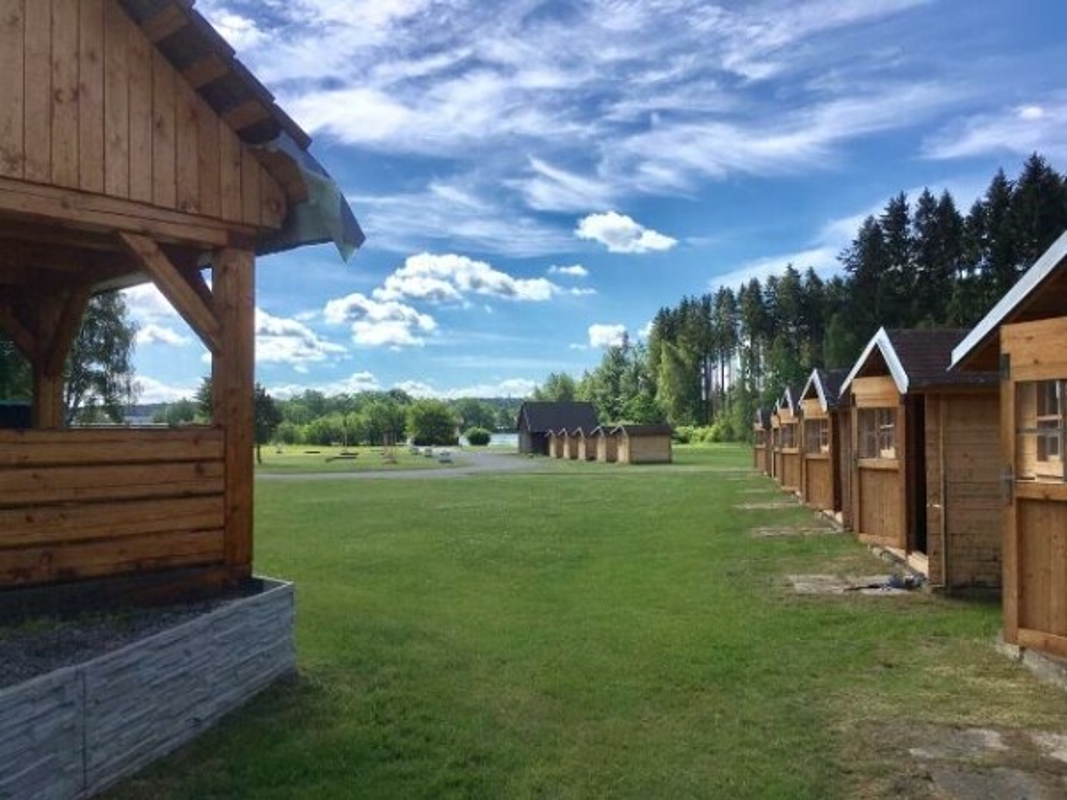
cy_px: 400
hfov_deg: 61.7
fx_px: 894
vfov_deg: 48.2
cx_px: 534
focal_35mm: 29
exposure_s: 1/2331
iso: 25
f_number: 2.2
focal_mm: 4.15
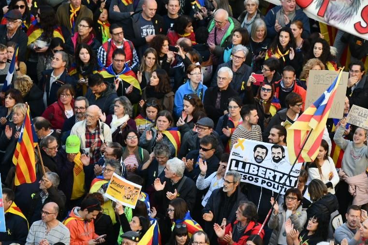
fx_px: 4353
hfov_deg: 4.8
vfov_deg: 3.2
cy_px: 90
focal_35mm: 426
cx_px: 280
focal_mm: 200
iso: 500
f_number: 4.5
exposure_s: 1/400
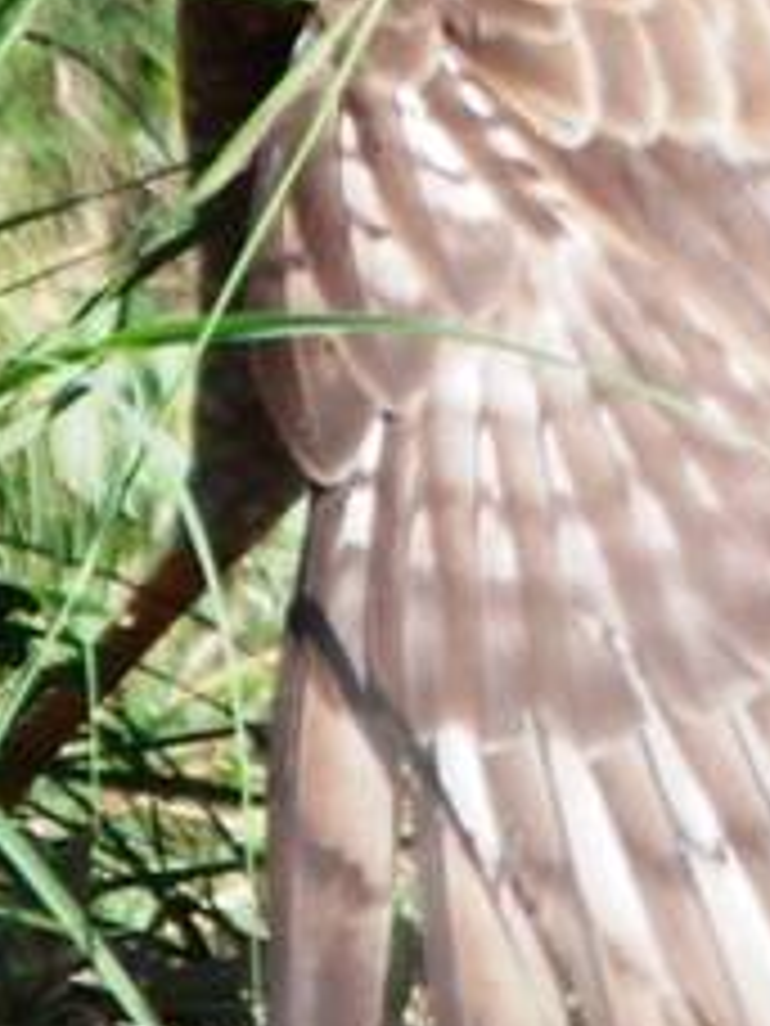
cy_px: -353
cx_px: 680
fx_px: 149984
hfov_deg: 0.3
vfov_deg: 0.4
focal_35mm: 5057
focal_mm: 500
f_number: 6.3
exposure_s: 1/500
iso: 250
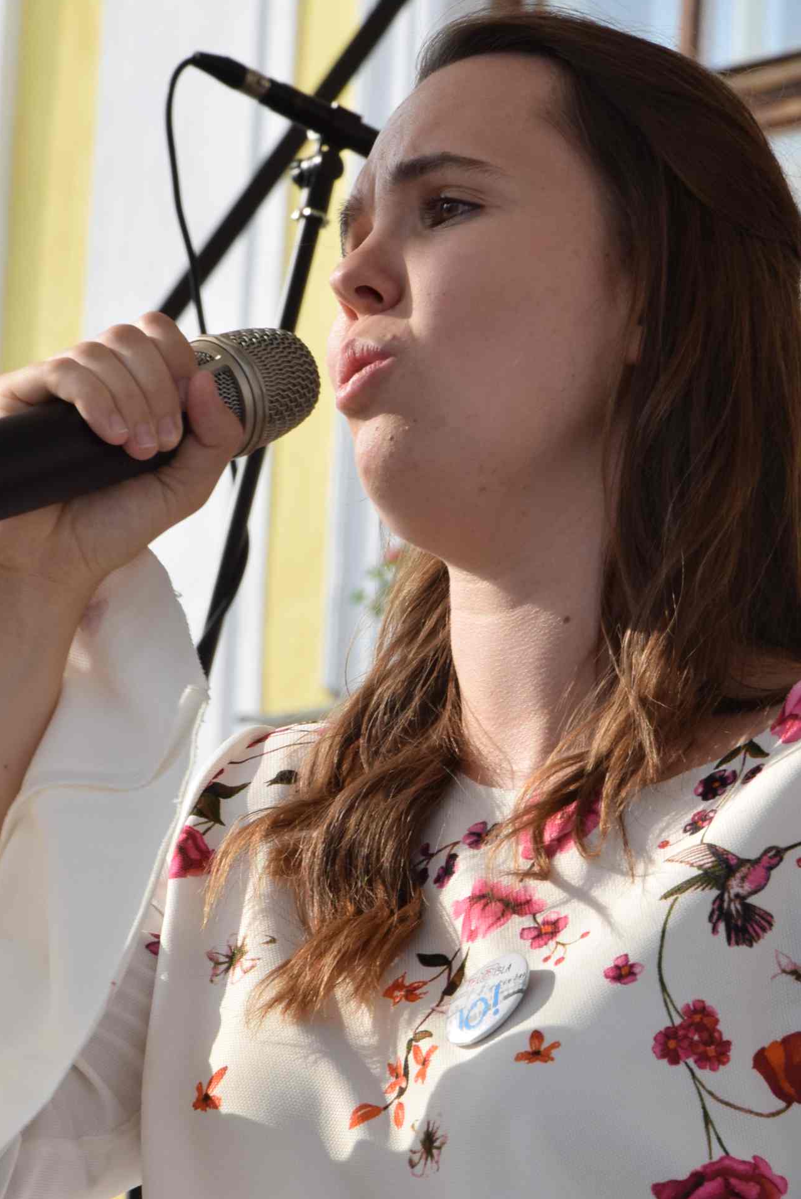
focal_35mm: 247
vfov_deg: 8.3
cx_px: 345
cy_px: 633
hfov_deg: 5.6
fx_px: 8224
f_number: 13
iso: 400
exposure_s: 1/200
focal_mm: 105
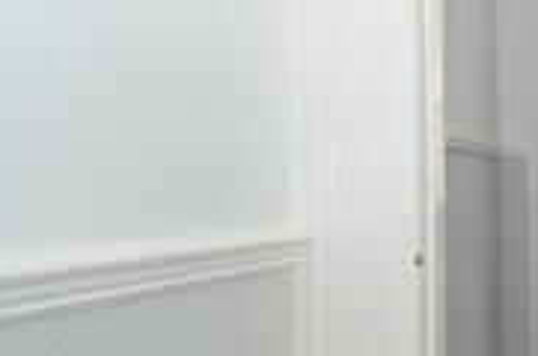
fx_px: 766
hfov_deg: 31.1
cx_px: 681
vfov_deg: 26.2
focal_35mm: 51
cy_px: 162
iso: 400
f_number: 8
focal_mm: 13
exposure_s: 1/250
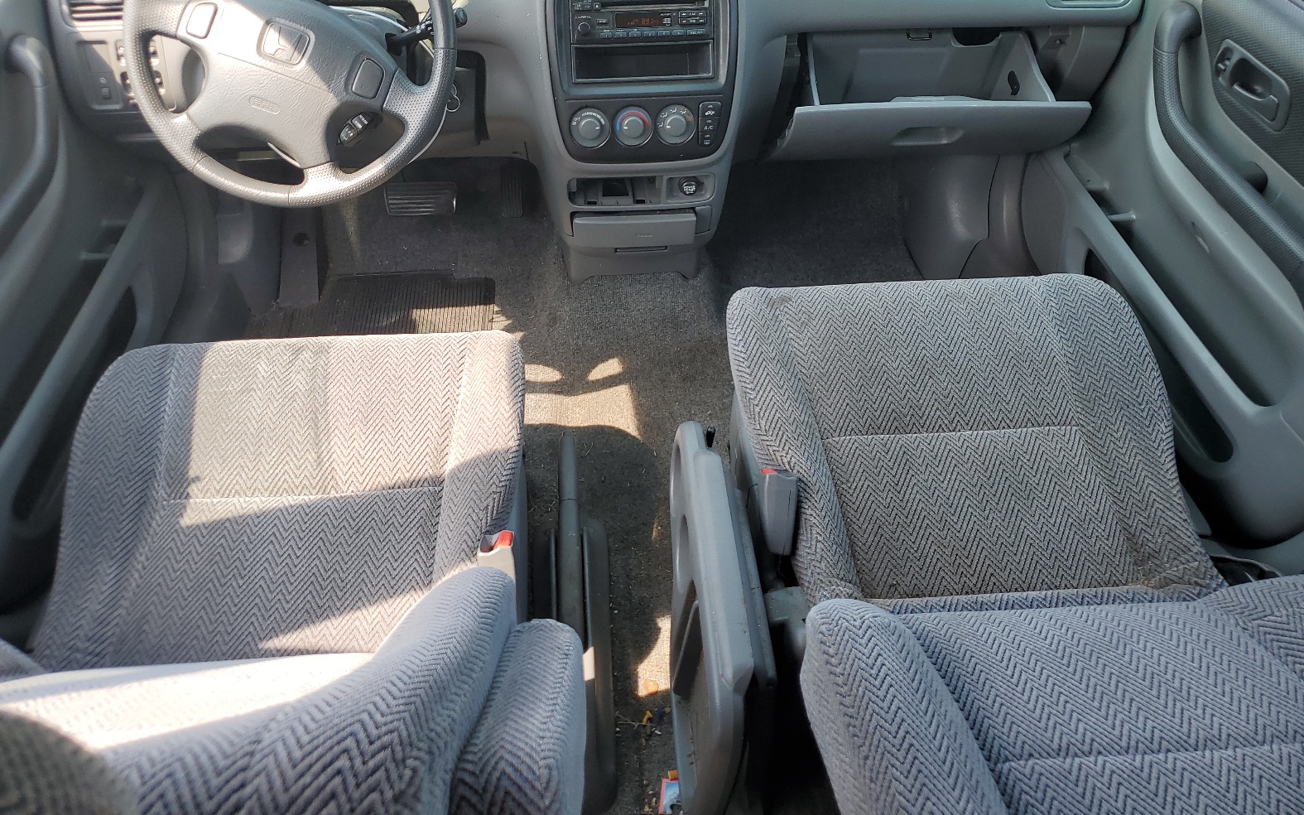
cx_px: 650
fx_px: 995
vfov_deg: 44.3
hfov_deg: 66.5
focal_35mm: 28
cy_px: 320
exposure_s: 1/385
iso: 50
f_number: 1.5
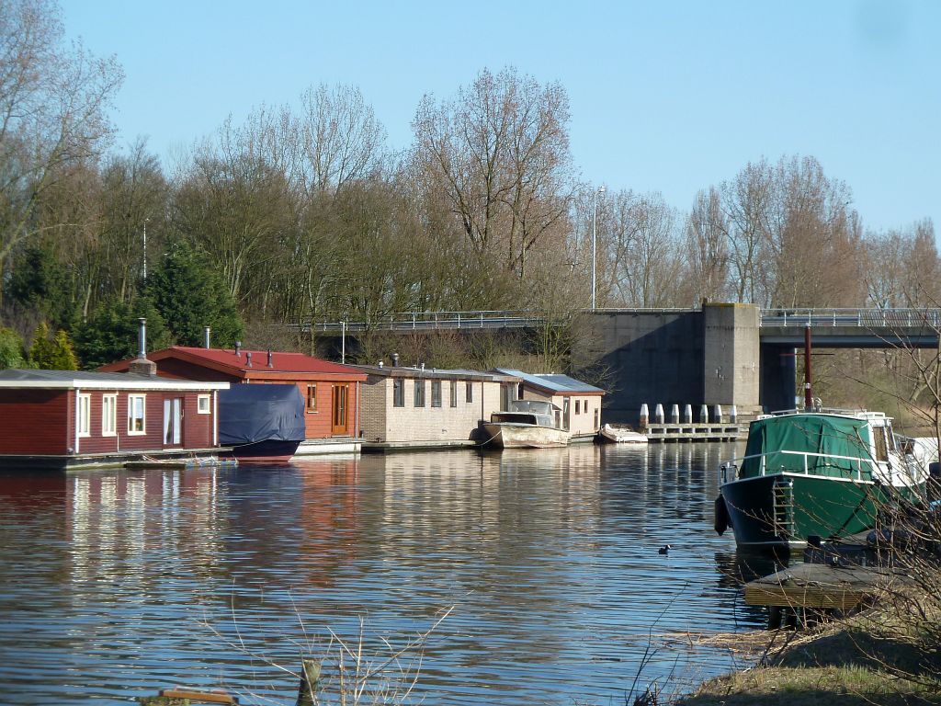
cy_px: 353
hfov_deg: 15.4
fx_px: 3480
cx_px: 470
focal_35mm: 128
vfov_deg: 11.6
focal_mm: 21
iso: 80
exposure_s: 1/320
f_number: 4.4
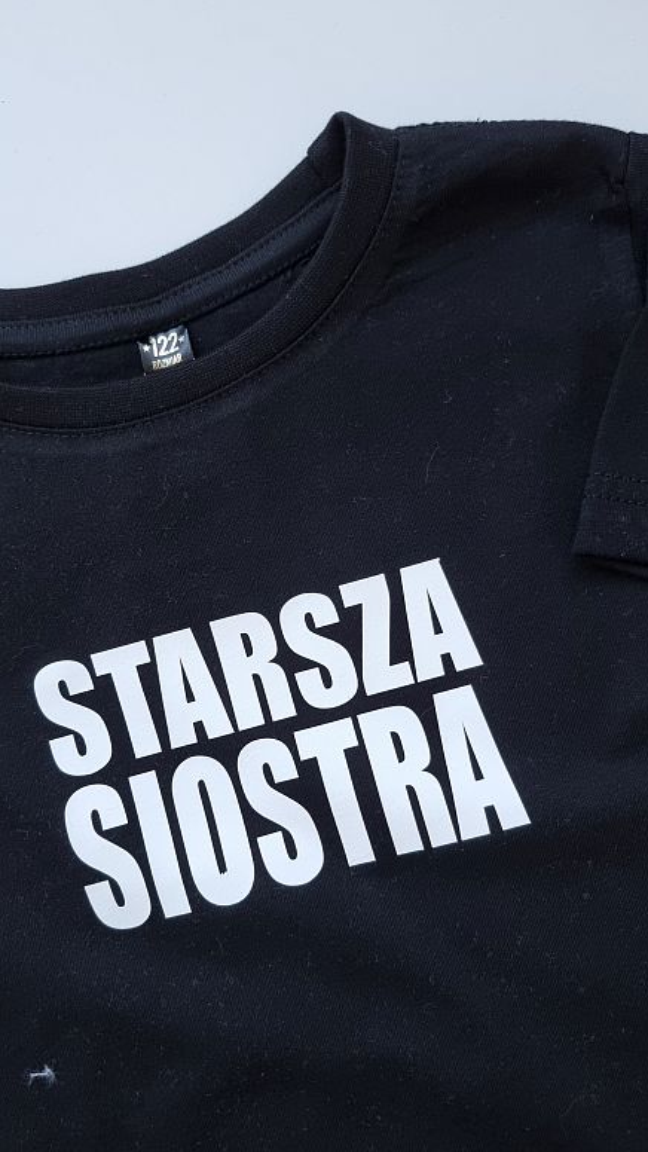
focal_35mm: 27
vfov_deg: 69.8
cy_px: 593
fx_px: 825
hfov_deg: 42.9
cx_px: 339
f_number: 1.8
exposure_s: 1/100
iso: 250
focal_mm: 6.7
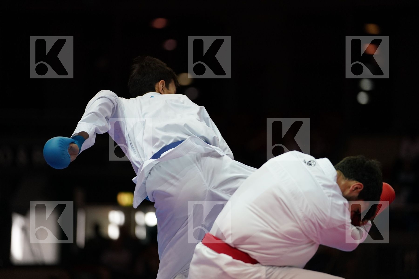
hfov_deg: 11.9
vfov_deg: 7.9
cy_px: 140
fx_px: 2013
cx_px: 210
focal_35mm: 173
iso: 2000
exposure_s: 1/1000
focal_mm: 173
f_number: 2.8
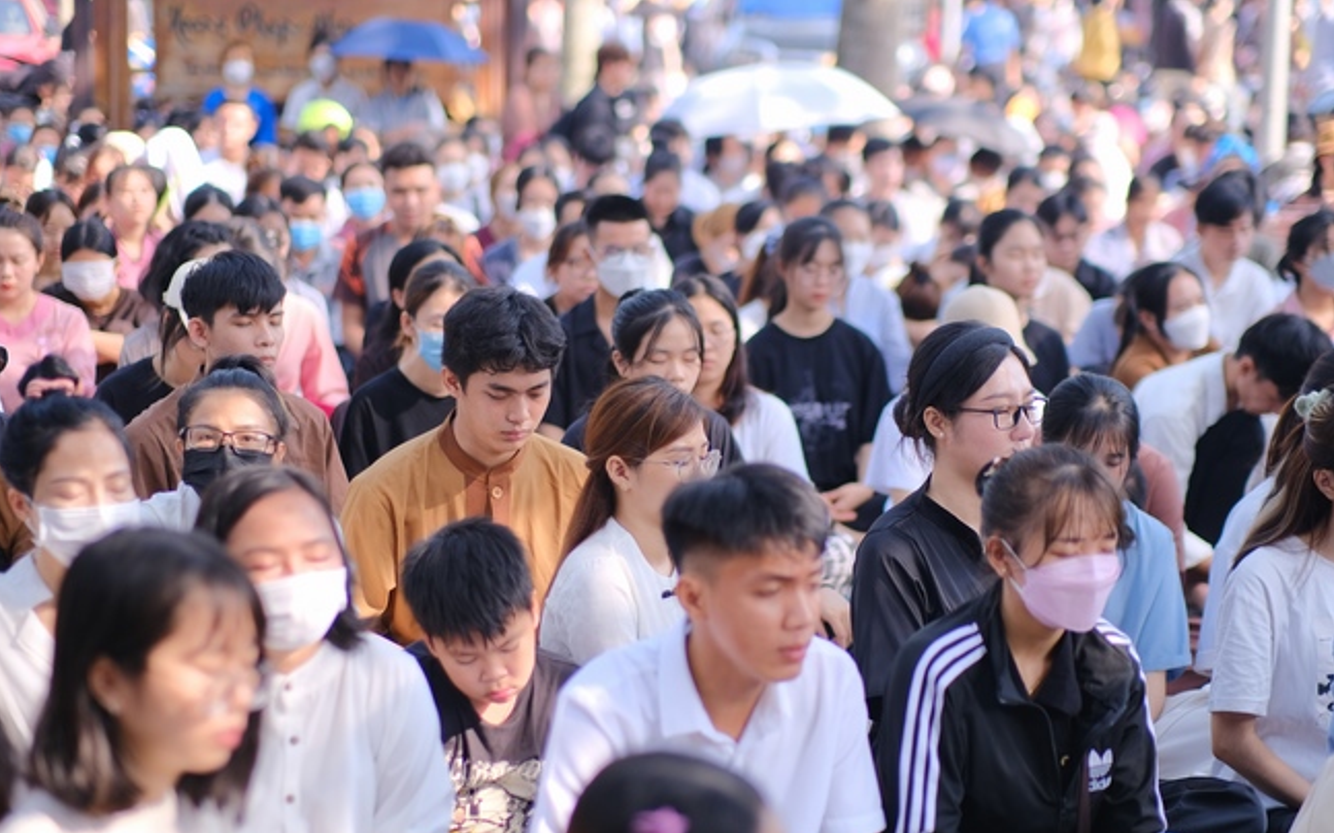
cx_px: 666
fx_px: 3126
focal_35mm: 86
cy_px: 444
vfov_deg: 15.2
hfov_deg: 24.1
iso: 400
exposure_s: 1/1250
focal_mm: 56
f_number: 1.4
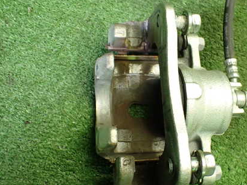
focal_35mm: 44
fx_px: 314
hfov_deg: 42.2
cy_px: 90
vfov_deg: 32.9
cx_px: 170
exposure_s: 1/125
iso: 800
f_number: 2.3
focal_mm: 5.4
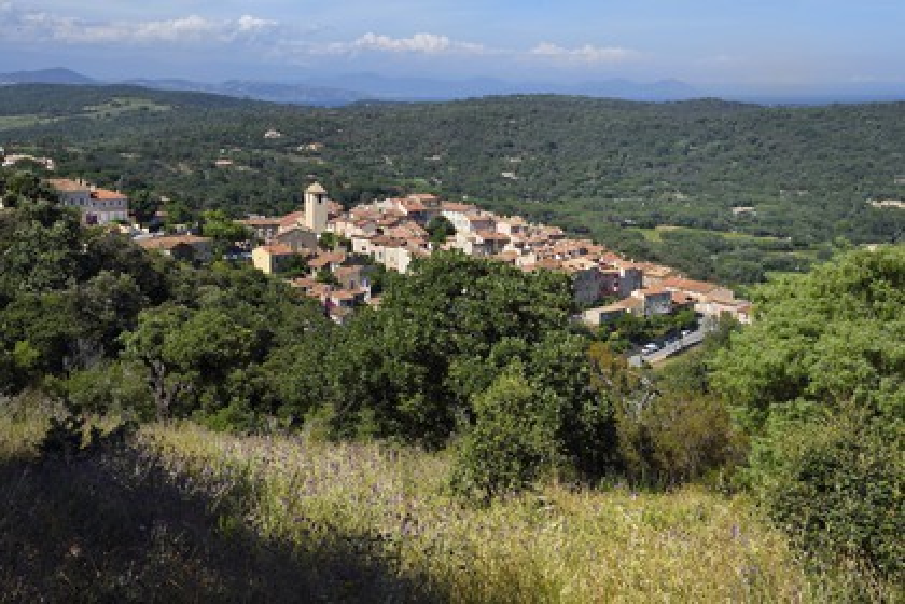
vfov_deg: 27.0
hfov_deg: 39.6
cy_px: 302
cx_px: 452
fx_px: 1257
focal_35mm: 50
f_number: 14
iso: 200
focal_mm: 50
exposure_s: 1/200
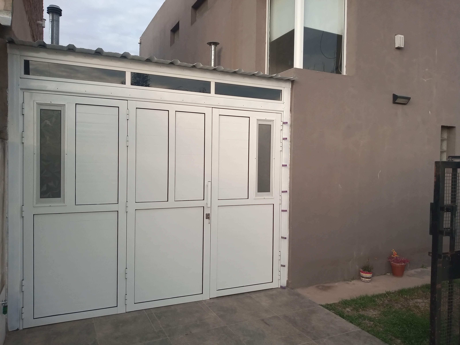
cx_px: 230
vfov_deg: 66.0
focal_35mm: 20
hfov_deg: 81.7
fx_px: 266
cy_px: 172
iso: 112
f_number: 2
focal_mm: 3.54
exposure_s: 1/211
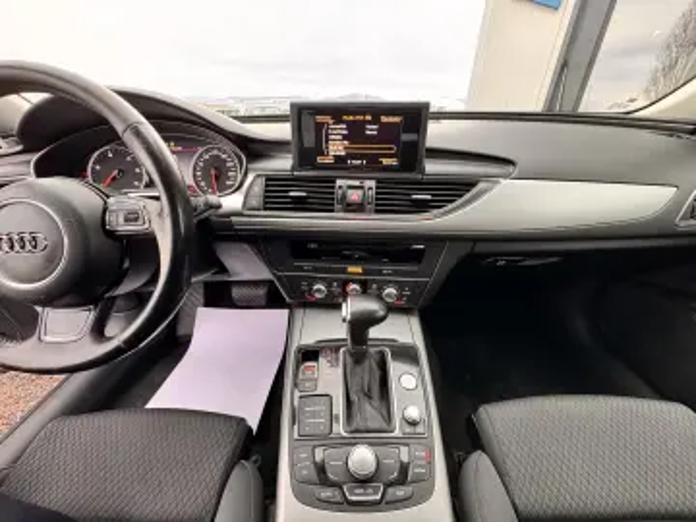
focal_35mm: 14
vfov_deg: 85.7
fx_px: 281
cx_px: 348
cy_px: 261
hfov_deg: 102.1
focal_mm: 2.22
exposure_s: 1/68
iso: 320
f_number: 2.2
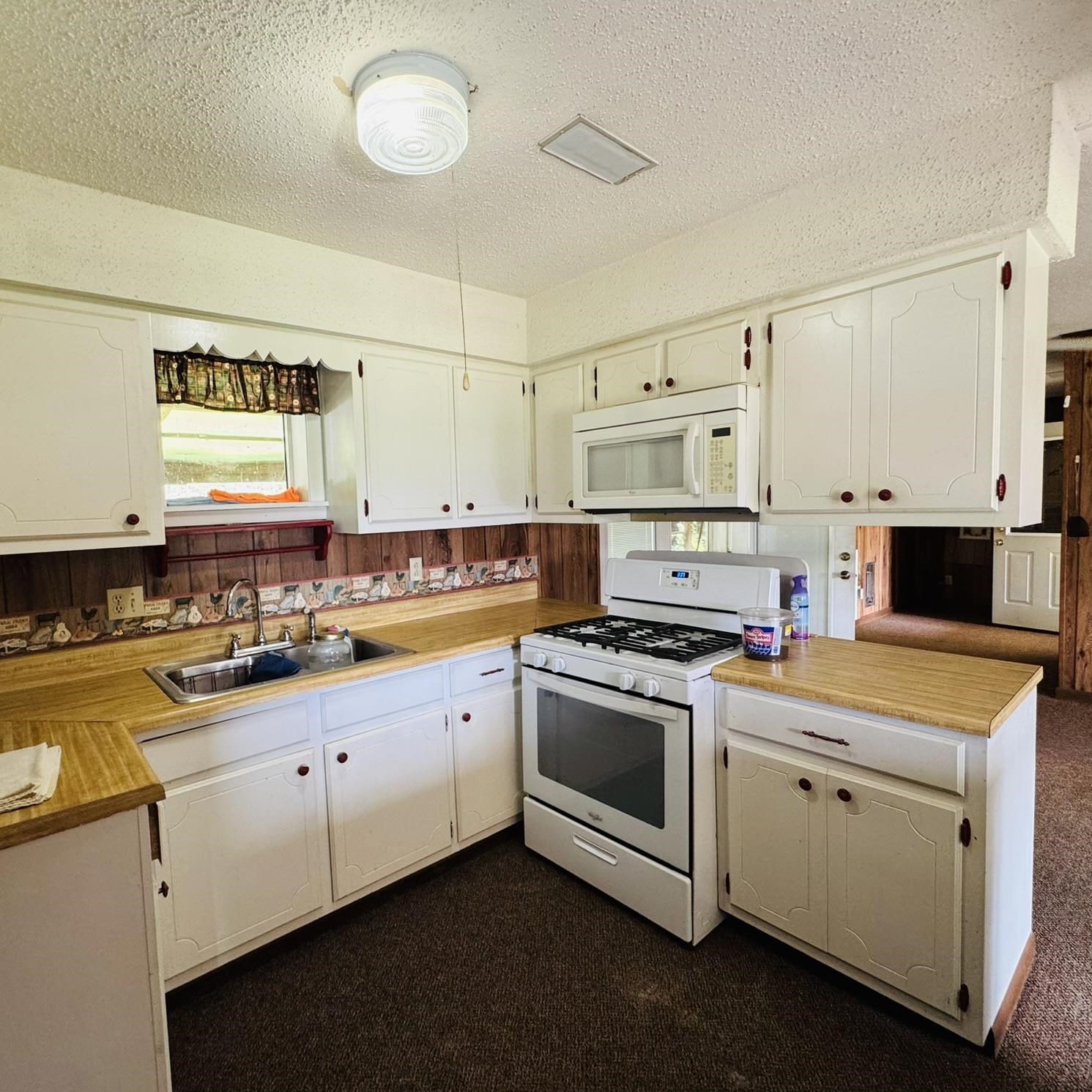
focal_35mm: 17
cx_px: 480
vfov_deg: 84.0
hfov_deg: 83.6
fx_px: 607
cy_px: 546
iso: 200
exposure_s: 1/60
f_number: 2.2
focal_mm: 2.22
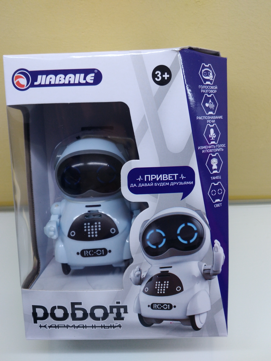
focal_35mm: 27
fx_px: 282
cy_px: 180
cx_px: 136
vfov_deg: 65.3
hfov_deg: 51.4
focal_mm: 3.79
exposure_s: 1/50
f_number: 2
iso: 110
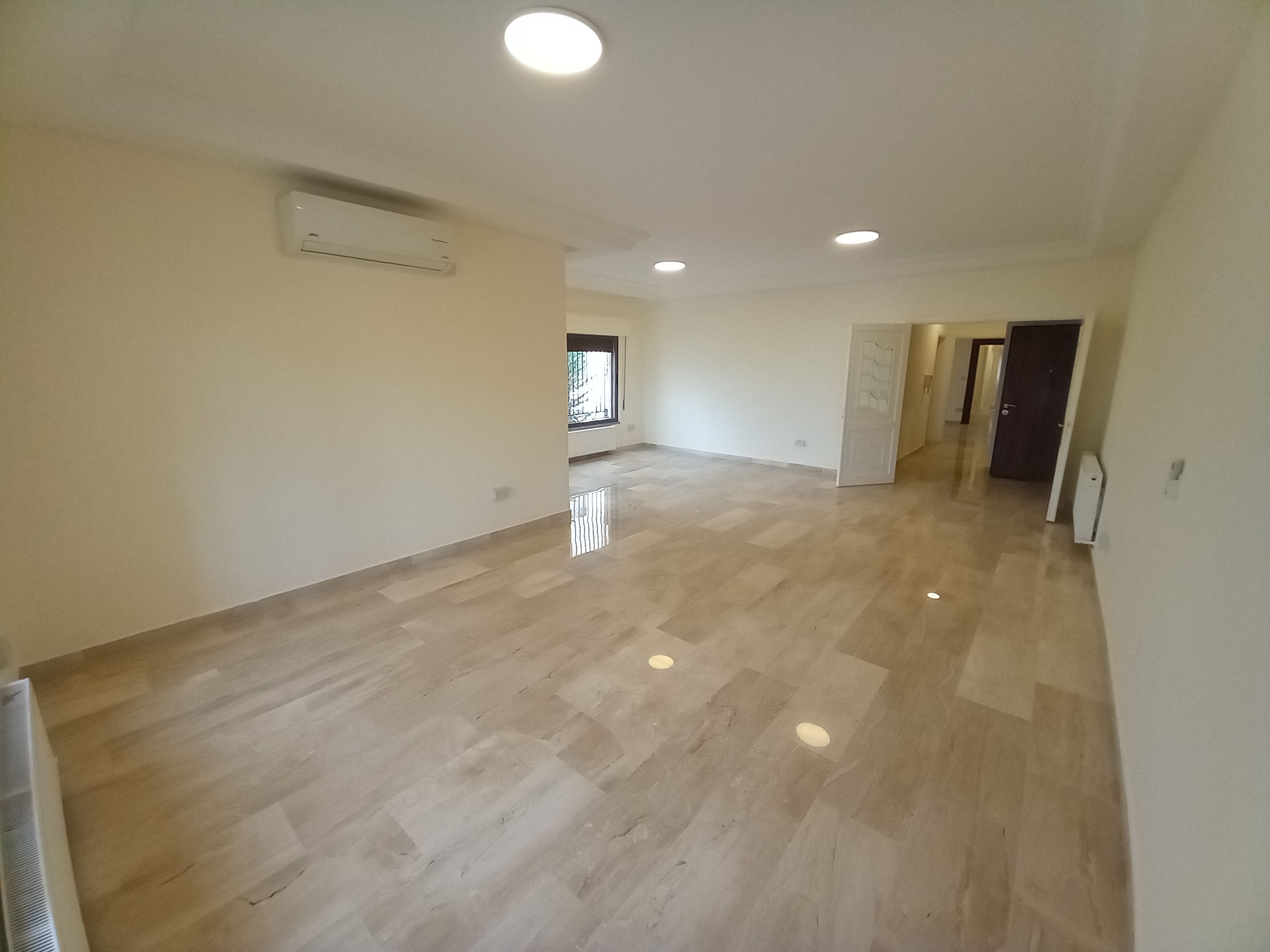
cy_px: 476
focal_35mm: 13
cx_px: 635
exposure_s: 1/100
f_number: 2.2
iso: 100
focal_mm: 1.13
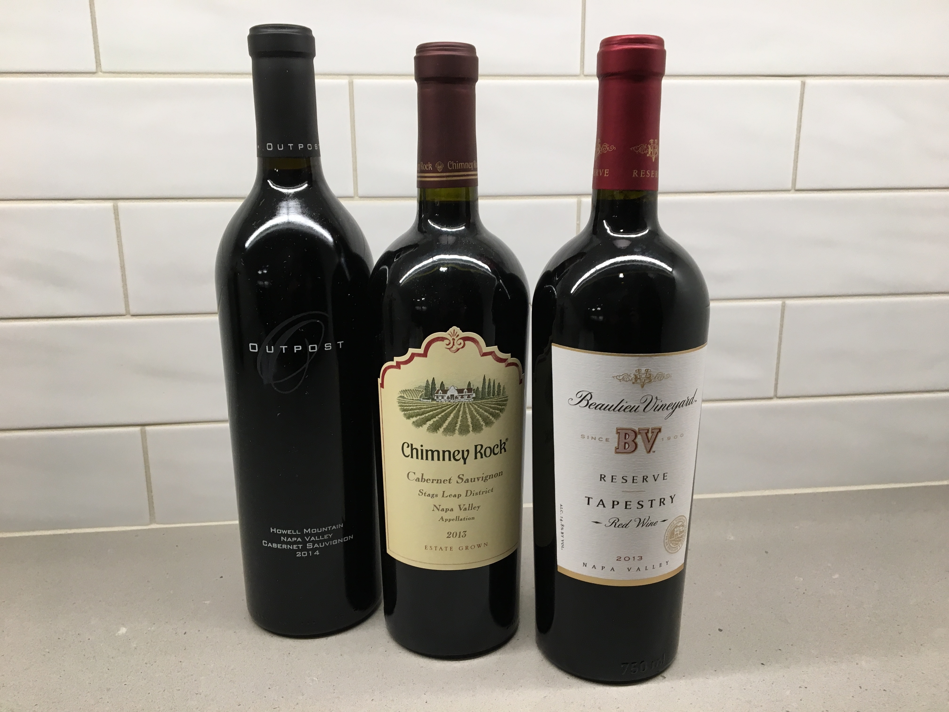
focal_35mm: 29
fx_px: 795
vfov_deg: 48.2
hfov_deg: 61.7
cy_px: 356
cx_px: 474
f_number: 2.2
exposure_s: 1/30
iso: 64
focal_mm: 4.15
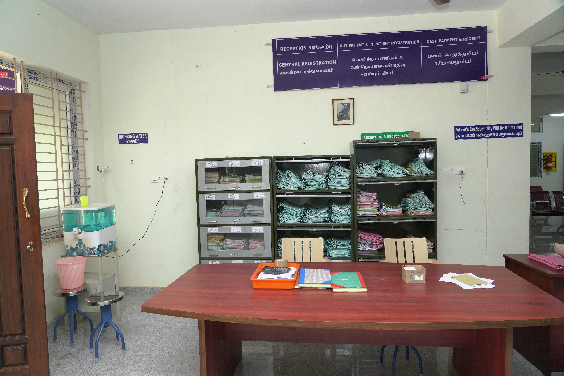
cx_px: 282
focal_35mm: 24
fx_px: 376
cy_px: 188
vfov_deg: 53.2
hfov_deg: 73.7
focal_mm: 24
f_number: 8
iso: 2500
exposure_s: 1/100
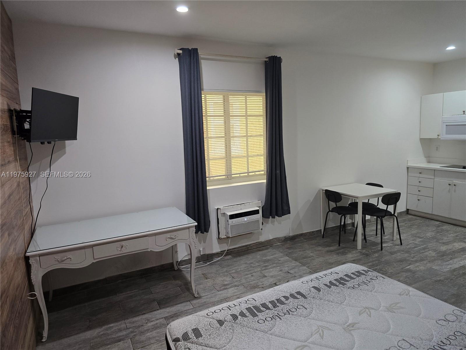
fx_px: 310
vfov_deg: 58.9
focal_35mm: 23
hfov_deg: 73.9
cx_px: 233
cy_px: 175
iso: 320
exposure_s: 1/120
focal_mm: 6.3
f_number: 1.7
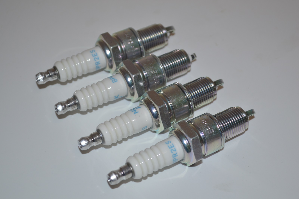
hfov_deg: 24.6
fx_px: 684
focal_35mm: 82
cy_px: 100
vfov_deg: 16.5
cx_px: 150
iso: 100
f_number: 5.6
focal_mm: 55
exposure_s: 1/60
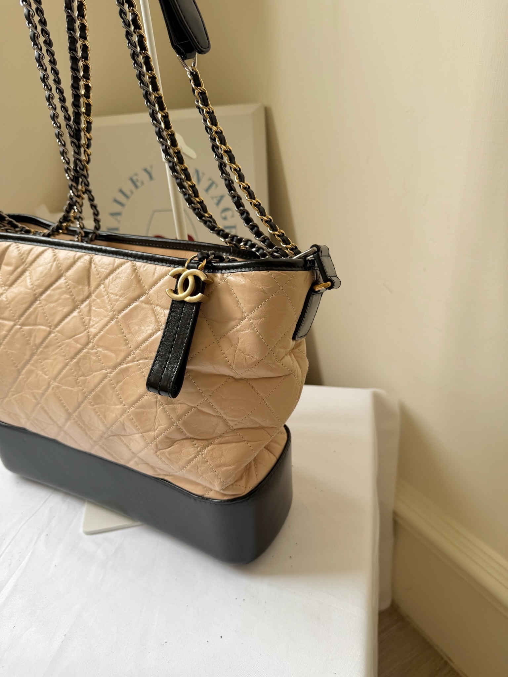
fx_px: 470
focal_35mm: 24
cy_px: 338
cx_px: 254
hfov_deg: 56.8
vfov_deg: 71.6
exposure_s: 1/121
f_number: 1.78
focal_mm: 6.76
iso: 64
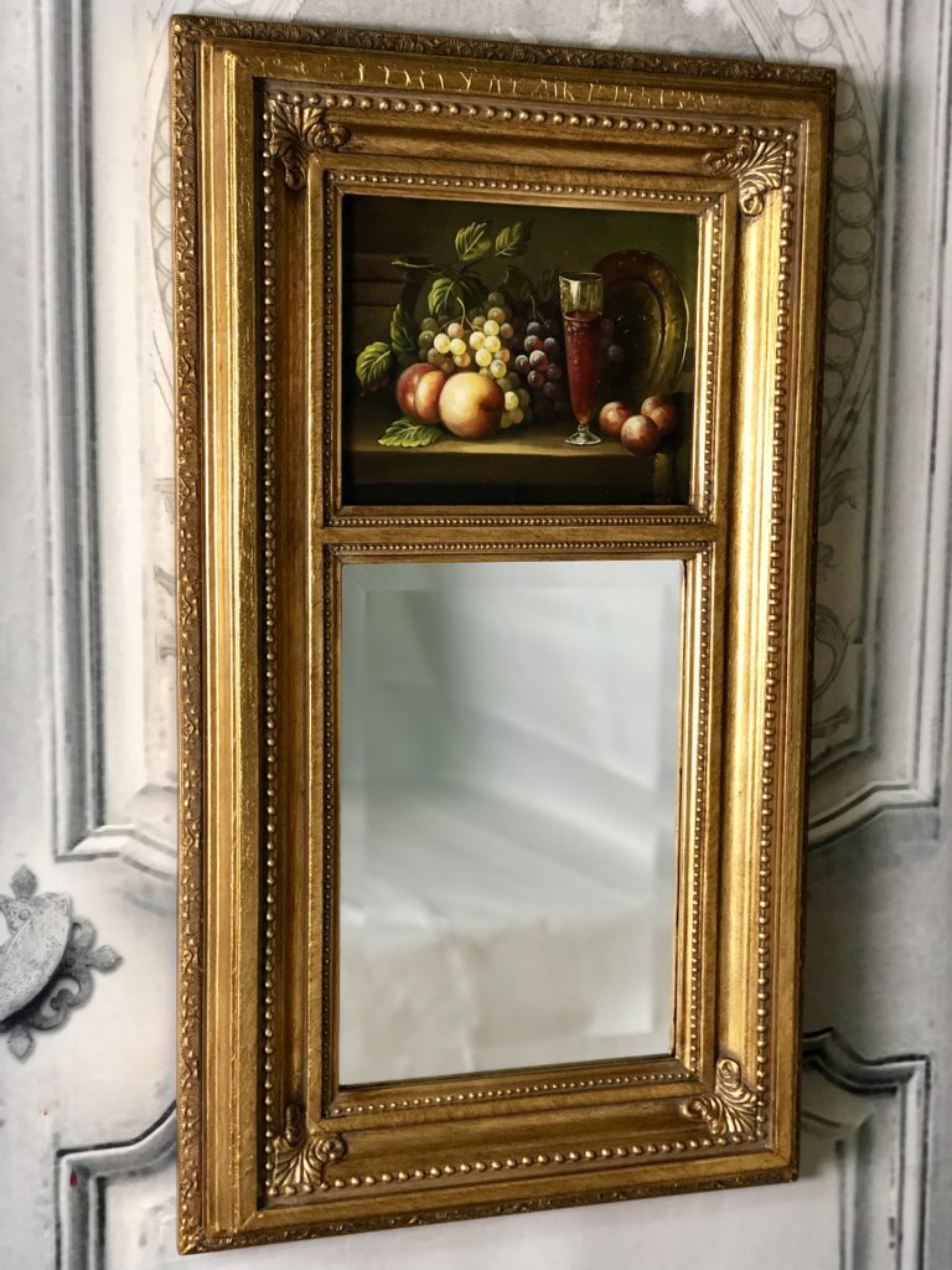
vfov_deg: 36.8
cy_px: 635
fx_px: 1907
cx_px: 476
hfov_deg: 28.0
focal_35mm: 52
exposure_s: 1/33
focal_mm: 6
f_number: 2.4
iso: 125
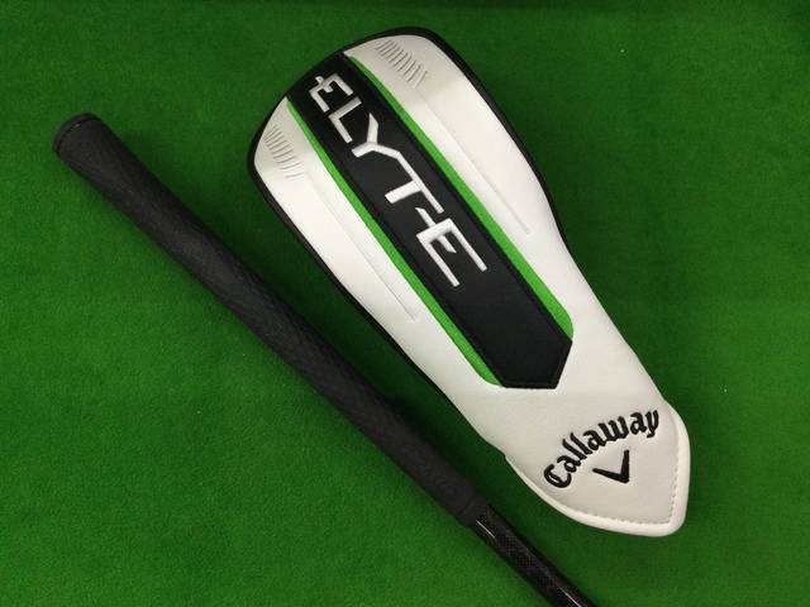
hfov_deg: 58.4
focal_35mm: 31
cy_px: 304
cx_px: 405
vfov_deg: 45.4
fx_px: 725
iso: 50
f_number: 2.4
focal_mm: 3.3
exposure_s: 1/30
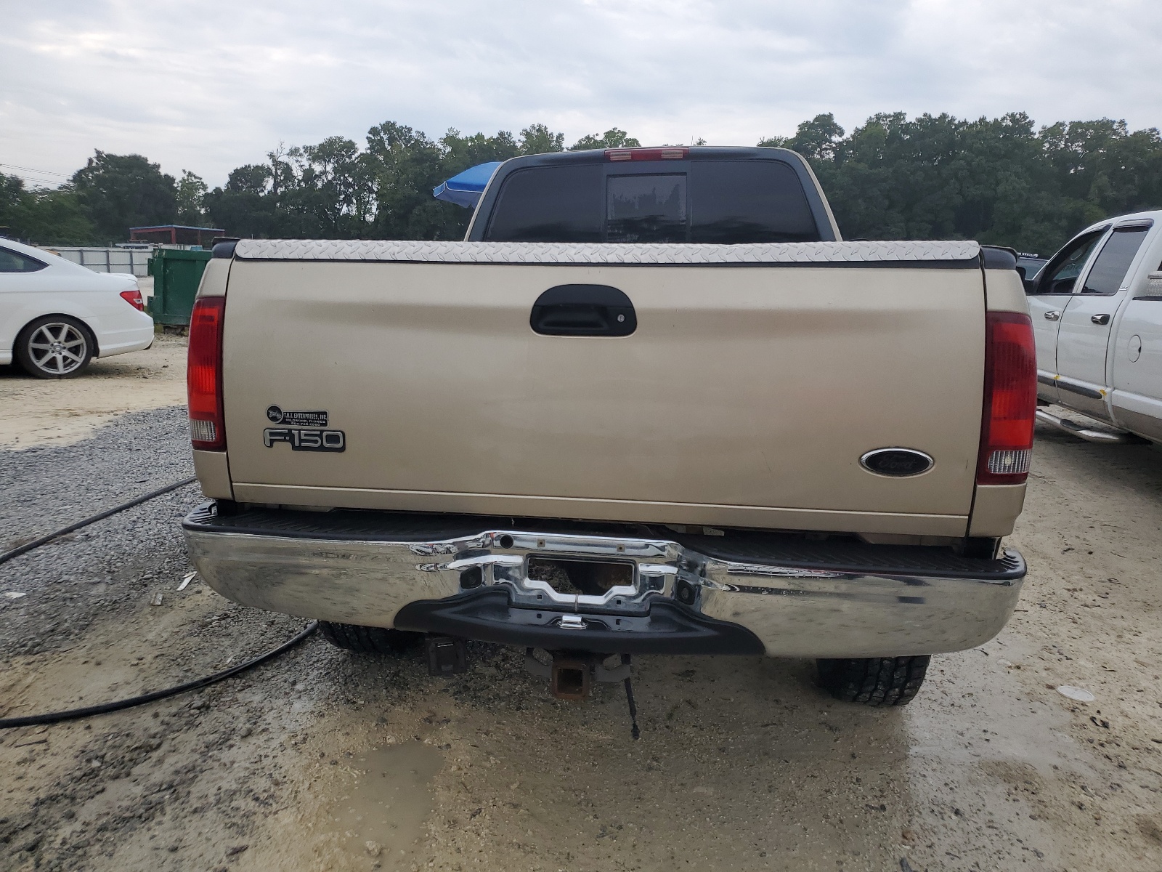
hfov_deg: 67.3
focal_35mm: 26
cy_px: 436
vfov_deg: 53.1
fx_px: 873
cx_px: 581
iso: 50
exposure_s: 1/625
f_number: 1.5
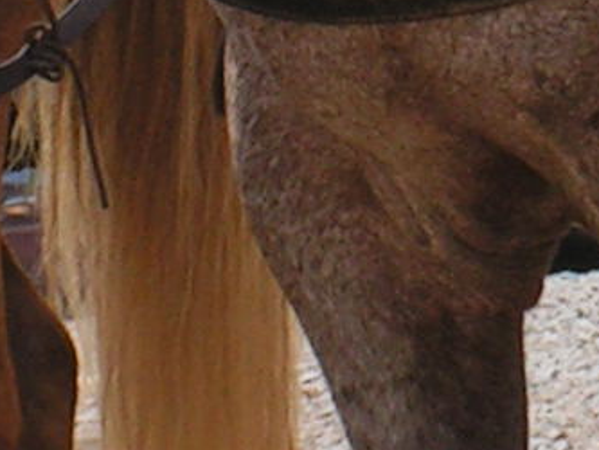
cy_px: -938
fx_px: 13121
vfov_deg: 1.9
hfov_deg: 2.6
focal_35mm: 758
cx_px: 1086
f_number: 4
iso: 50
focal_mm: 18.5
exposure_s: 1/160
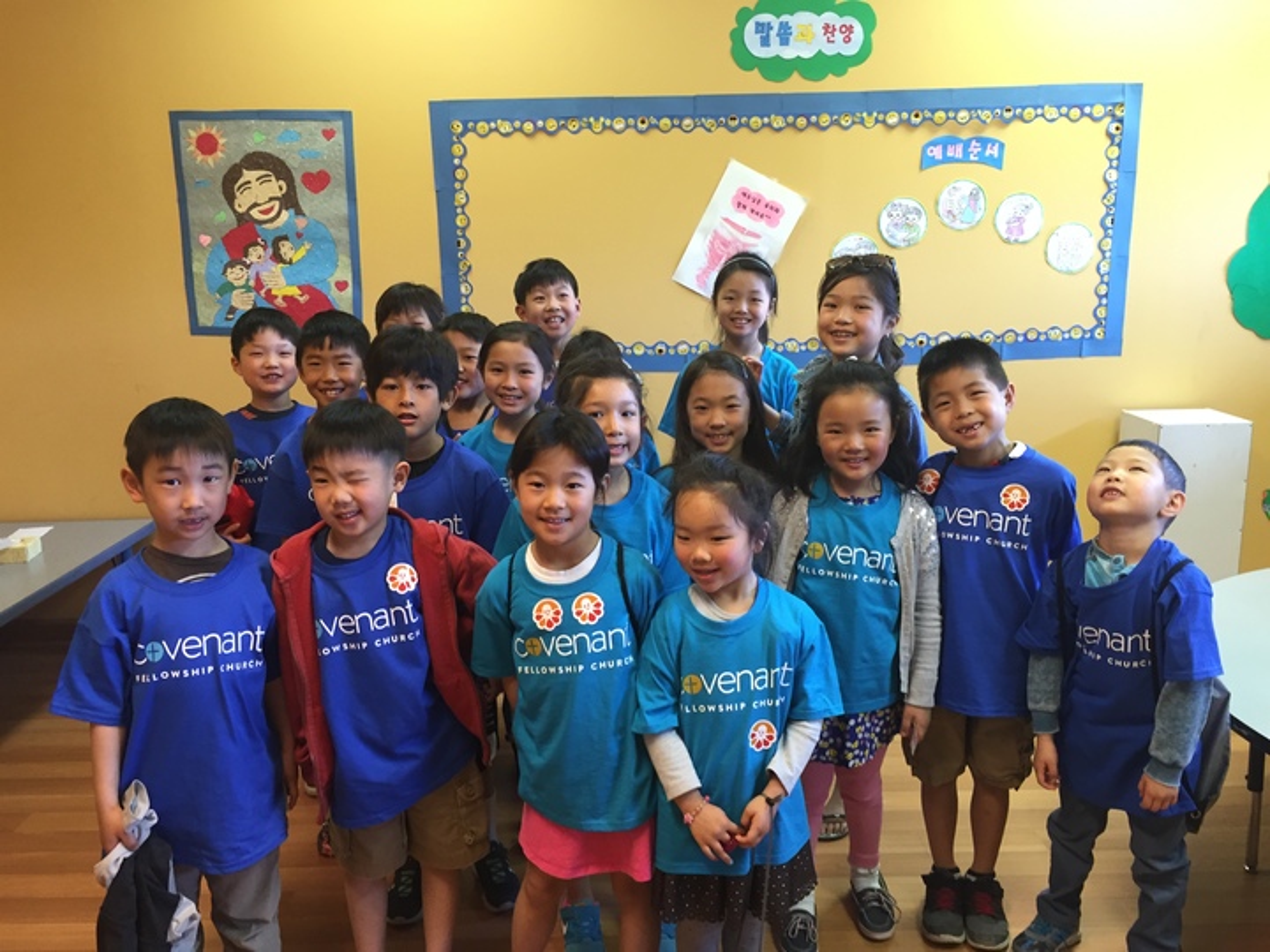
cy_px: 476
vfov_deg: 48.2
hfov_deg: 61.7
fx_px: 1064
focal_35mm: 29
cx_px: 635
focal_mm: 4.15
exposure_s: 1/30
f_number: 2.2
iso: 100
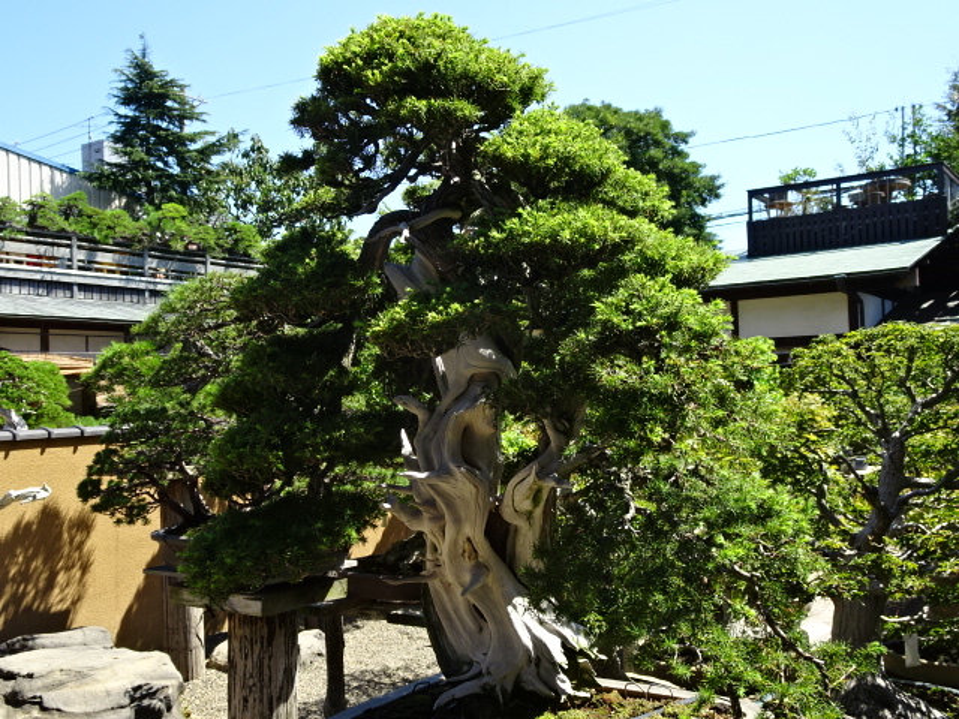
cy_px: 360
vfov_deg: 42.9
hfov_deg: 55.4
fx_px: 914
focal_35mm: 33
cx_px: 480
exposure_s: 1/320
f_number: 4
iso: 80
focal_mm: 5.61
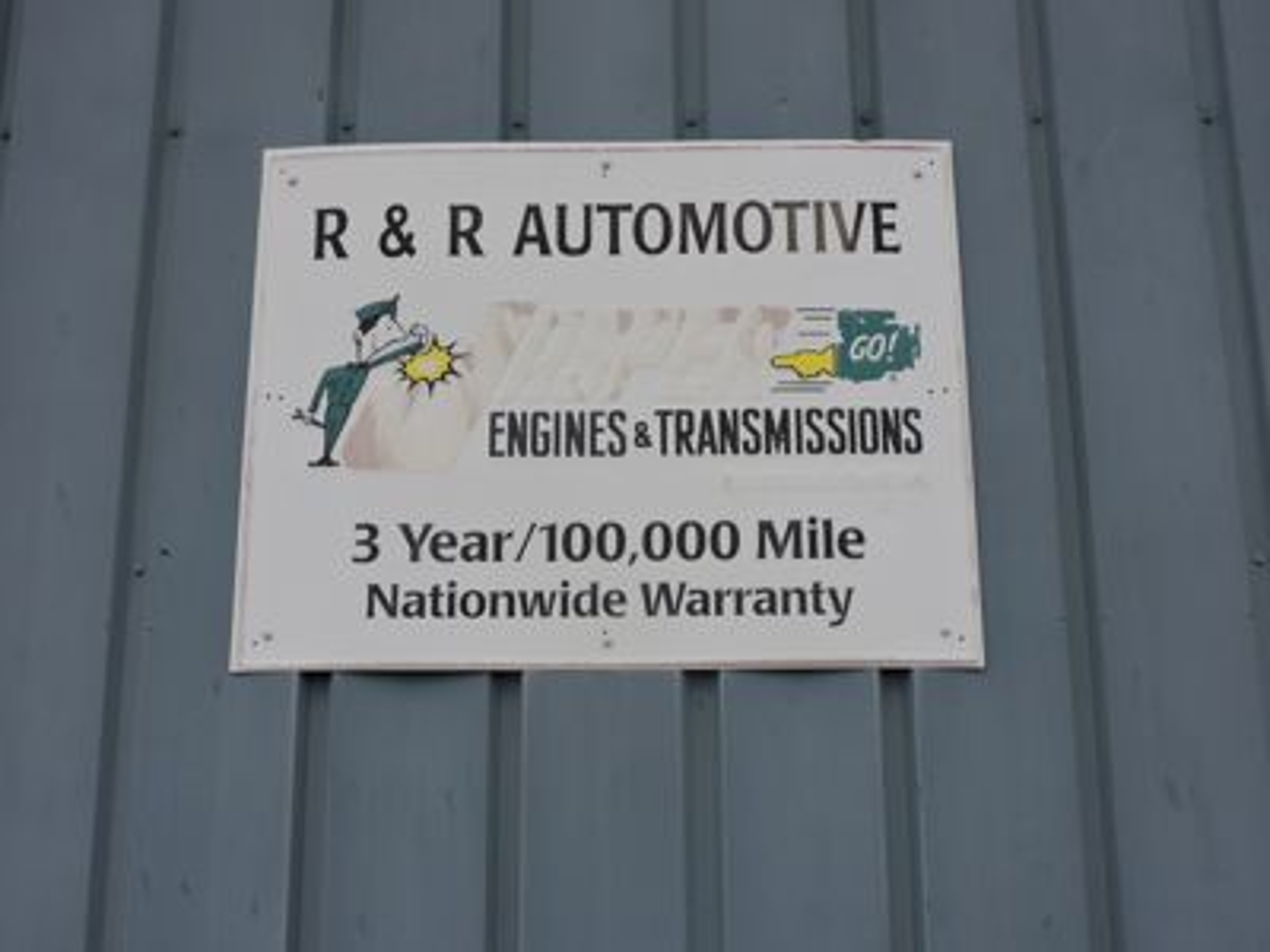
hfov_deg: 46.8
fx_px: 1468
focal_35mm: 40
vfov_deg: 36.0
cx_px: 635
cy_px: 476
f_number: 3.3
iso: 100
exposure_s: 1/800
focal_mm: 7.1
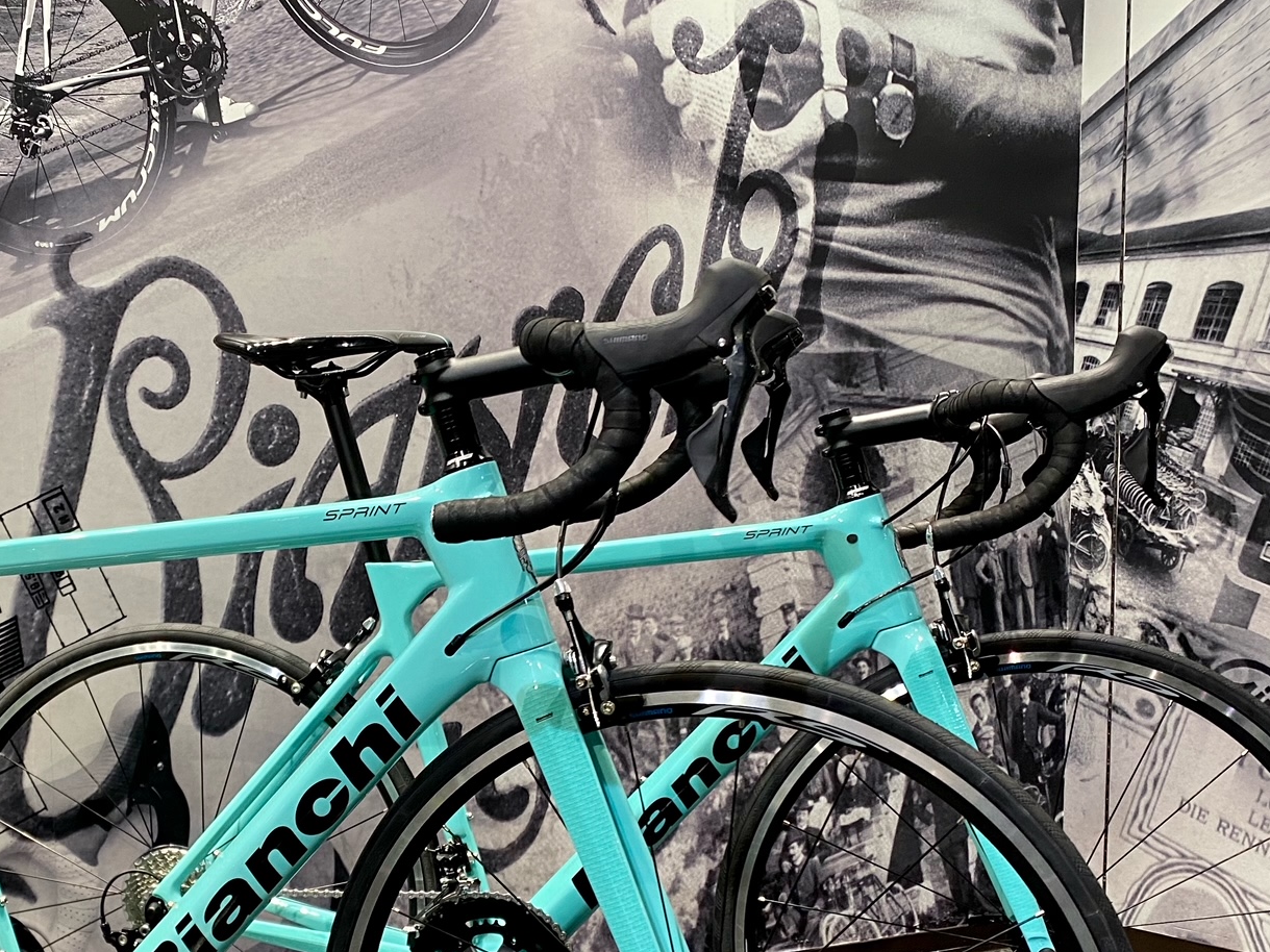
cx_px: 382
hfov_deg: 43.0
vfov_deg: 32.8
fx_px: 1577
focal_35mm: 43
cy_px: 735
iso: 125
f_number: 1.8
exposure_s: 1/50
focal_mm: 4.25
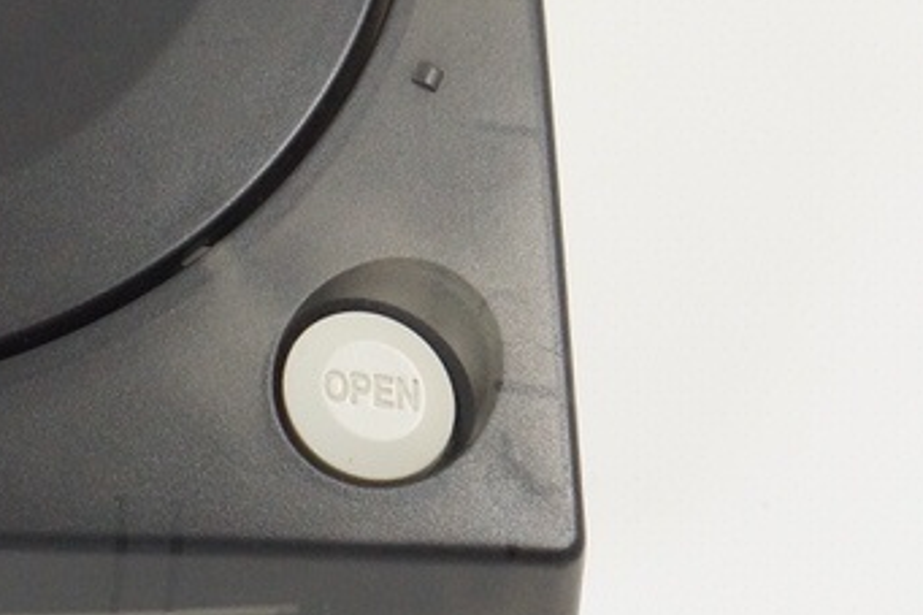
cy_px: 22
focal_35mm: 264
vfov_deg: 5.2
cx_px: -273
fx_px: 6765
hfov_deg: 7.7
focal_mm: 50
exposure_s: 1/80
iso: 1000
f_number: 6.3
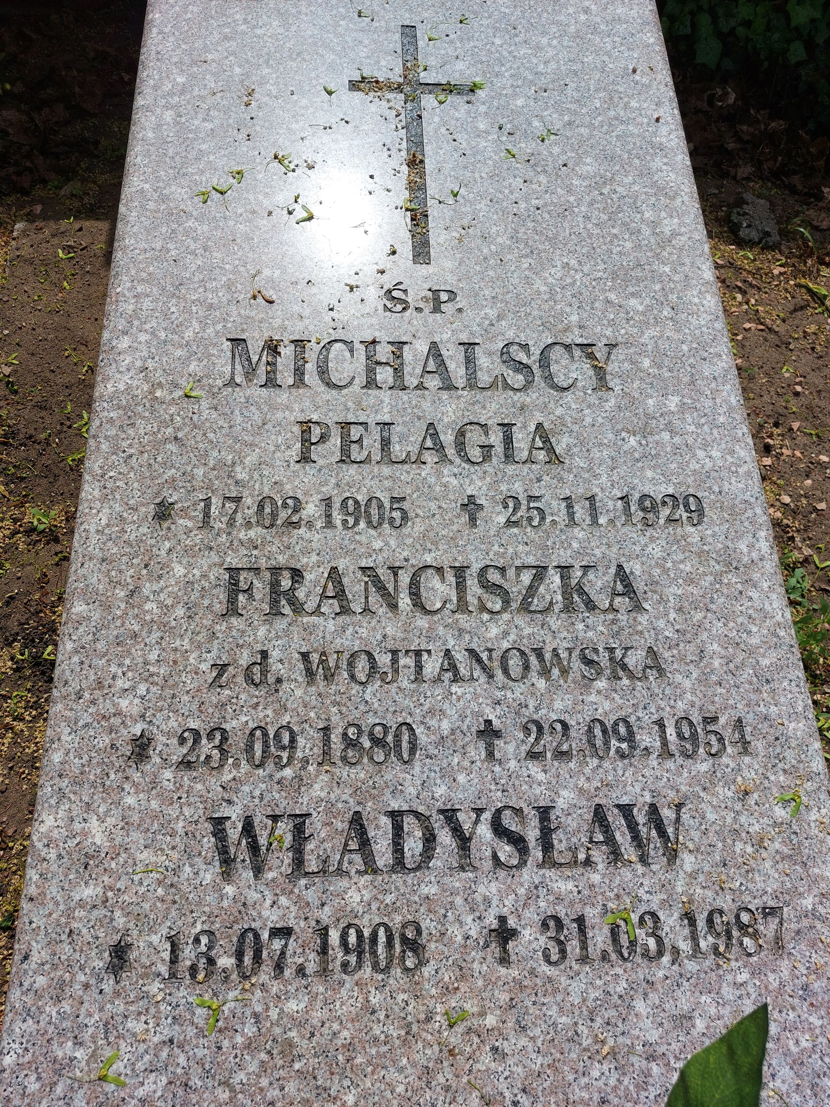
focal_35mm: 24
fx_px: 767
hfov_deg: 56.8
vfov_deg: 71.6
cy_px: 554
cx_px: 415
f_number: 1.8
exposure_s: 1/1818
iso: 25
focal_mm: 5.23
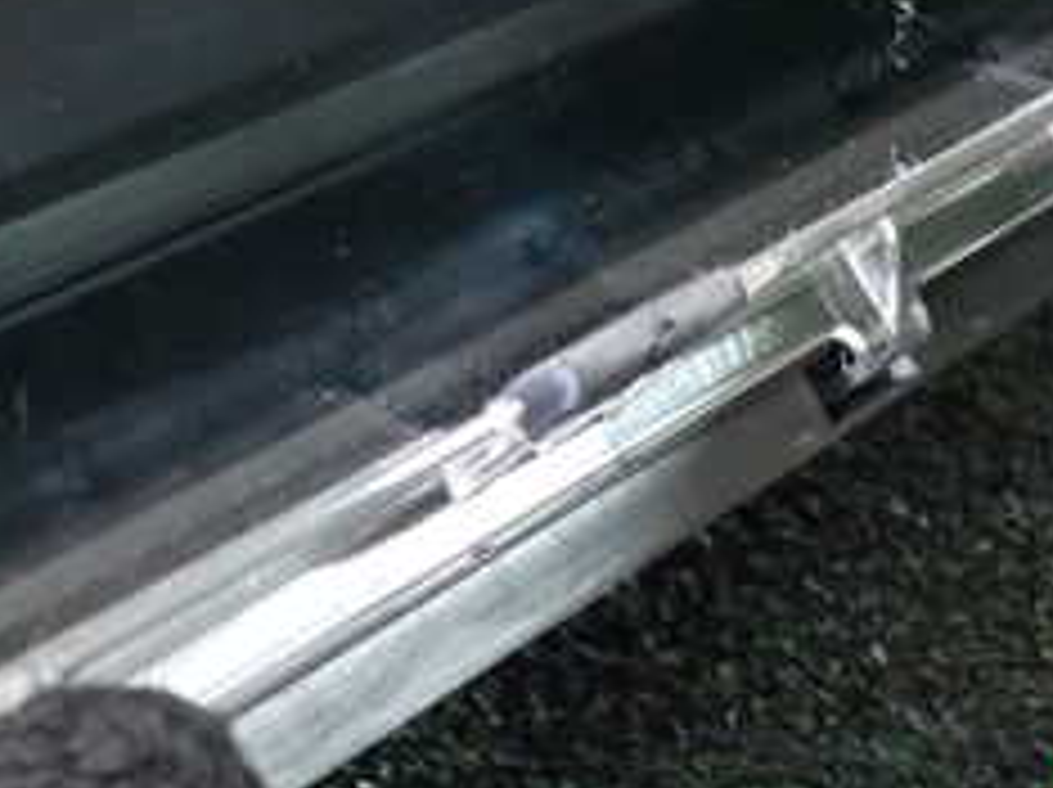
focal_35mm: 77
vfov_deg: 18.1
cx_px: 729
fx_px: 2340
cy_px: -167
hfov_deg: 25.2
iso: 800
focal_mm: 5.4
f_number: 2.3
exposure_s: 1/20
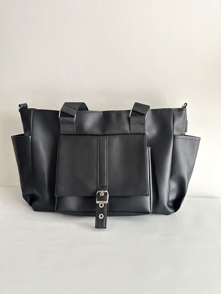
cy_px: 147
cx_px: 110
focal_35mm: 24
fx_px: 204
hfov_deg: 56.8
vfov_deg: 71.6
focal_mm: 6.86
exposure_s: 1/60
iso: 640
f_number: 1.78
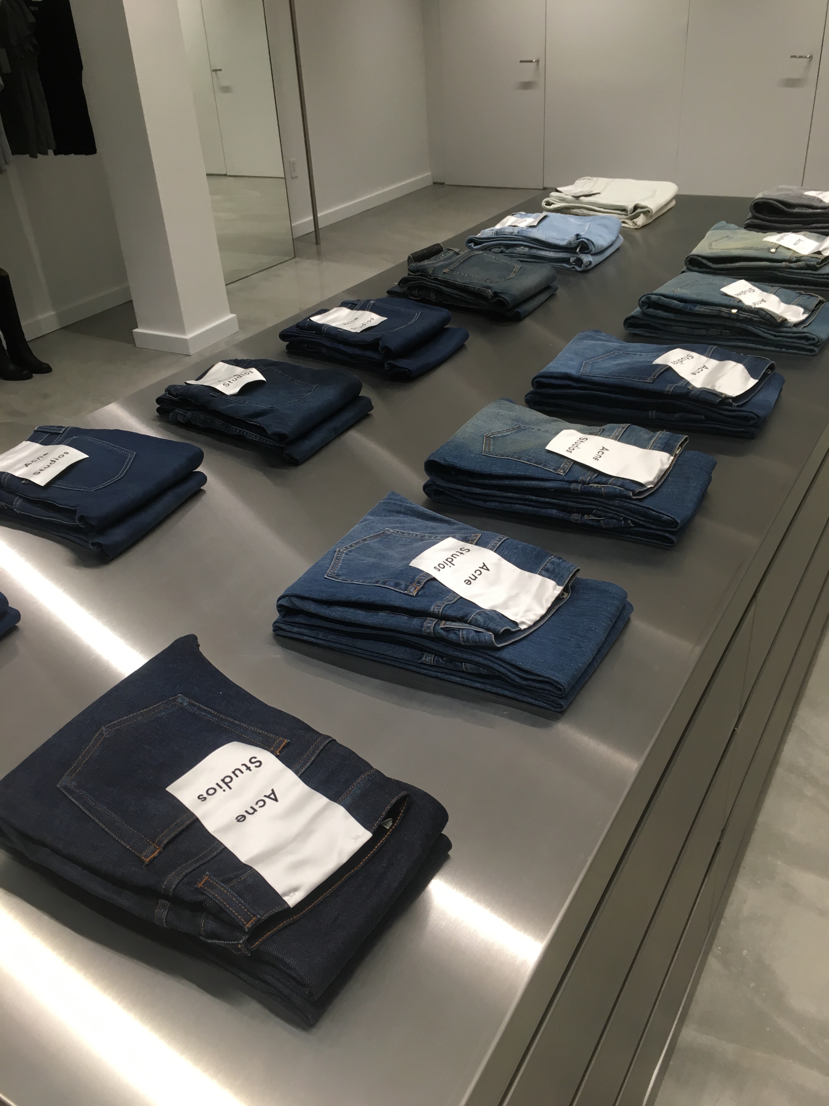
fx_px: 926
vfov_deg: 61.7
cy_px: 553
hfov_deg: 48.2
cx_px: 414
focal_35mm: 29
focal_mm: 4.15
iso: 25
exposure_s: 1/40
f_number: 2.2
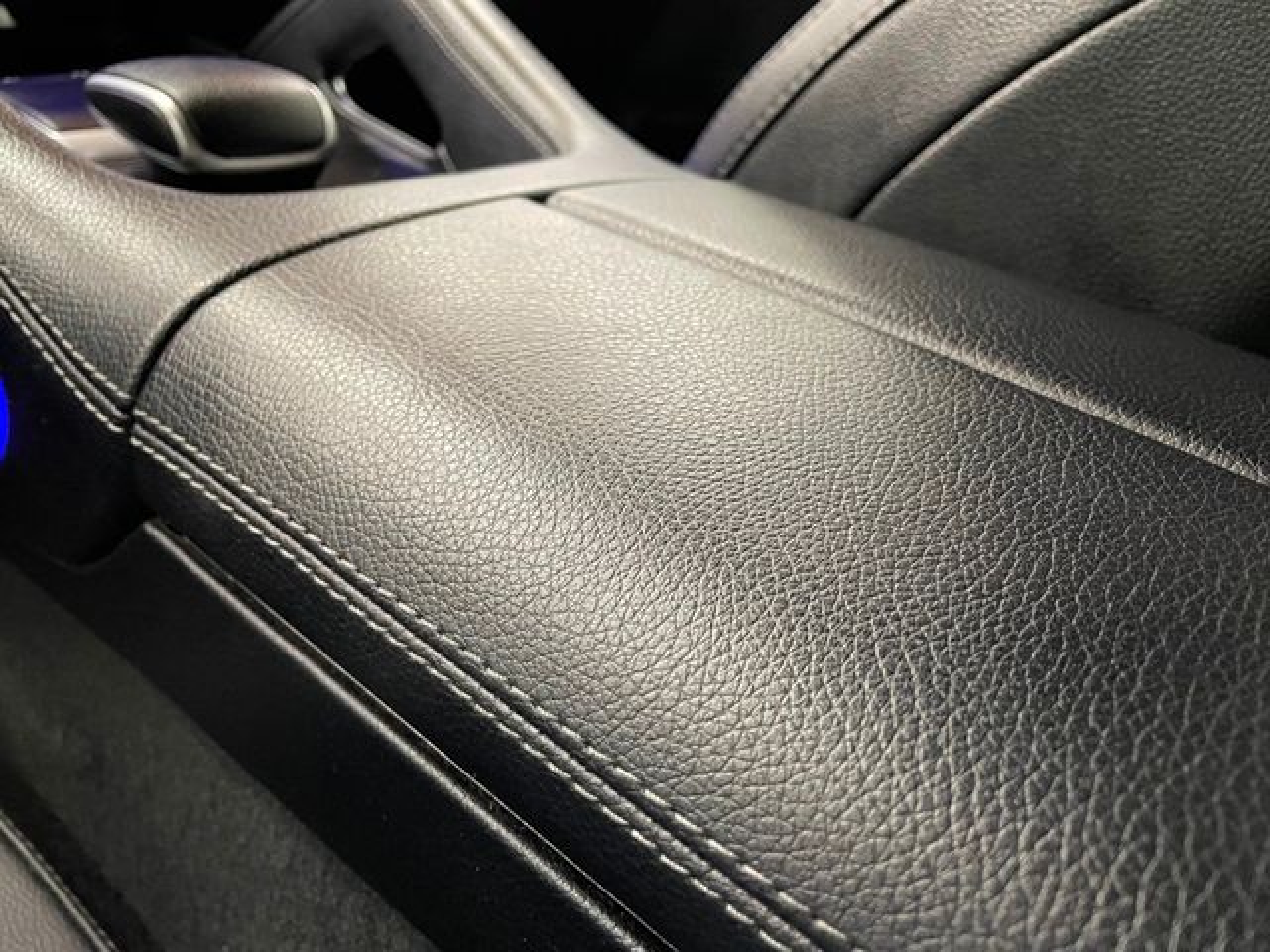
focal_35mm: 26
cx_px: 635
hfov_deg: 67.3
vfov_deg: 53.1
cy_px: 476
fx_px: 954
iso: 500
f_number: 1.6
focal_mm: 4.2
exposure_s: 1/40
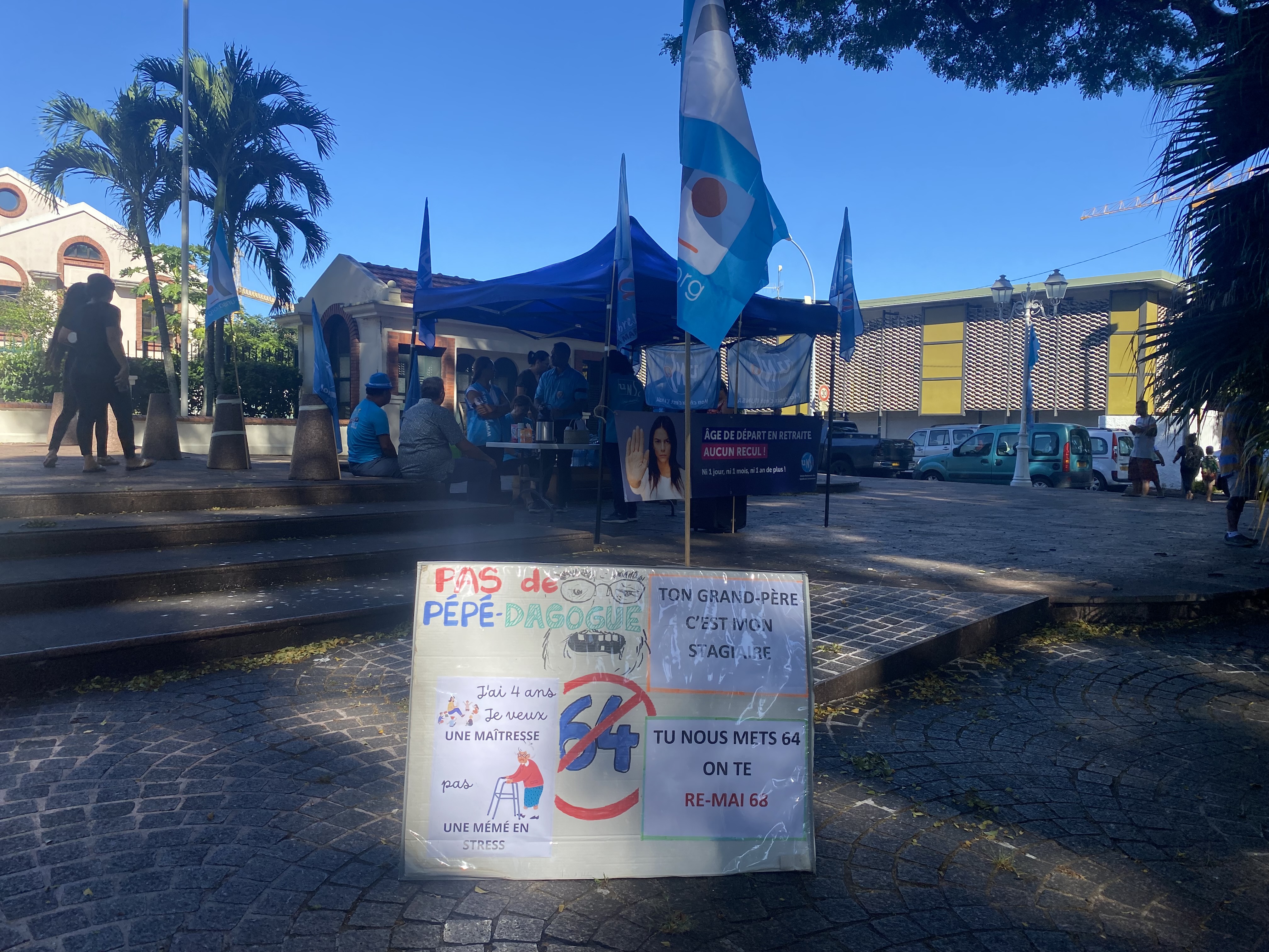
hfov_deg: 67.3
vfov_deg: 53.1
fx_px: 953
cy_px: 476
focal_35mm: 26
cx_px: 634
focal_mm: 4.25
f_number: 1.8
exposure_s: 1/1754
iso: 32
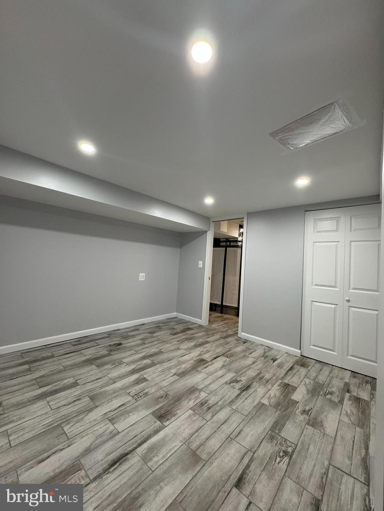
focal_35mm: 14
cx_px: 192
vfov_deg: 102.1
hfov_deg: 85.7
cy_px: 256
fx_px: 207
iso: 320
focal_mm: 2.22
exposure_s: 1/120
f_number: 2.2
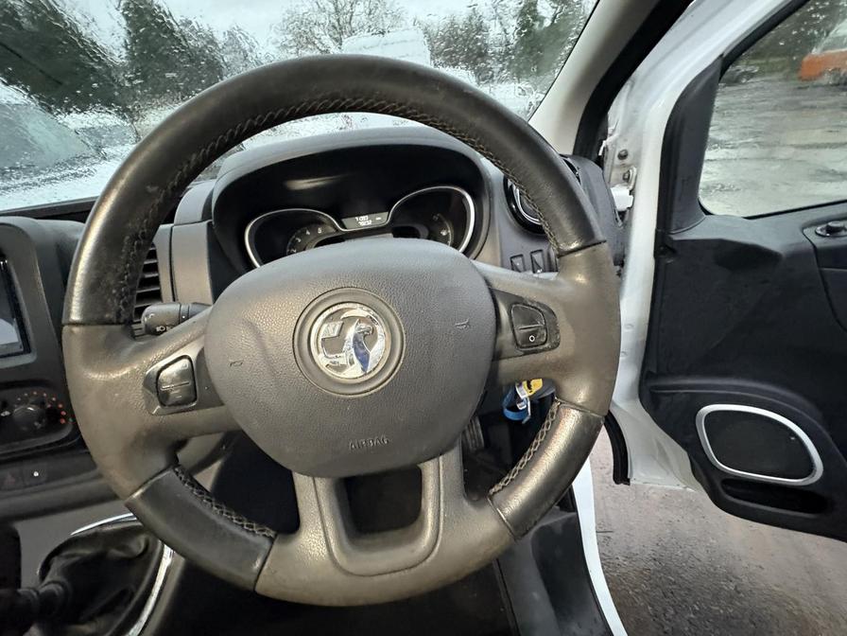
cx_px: 424
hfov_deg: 102.1
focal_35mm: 14
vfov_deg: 85.7
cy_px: 318
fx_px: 343
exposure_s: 1/34
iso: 1000
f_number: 2.2
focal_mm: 2.22
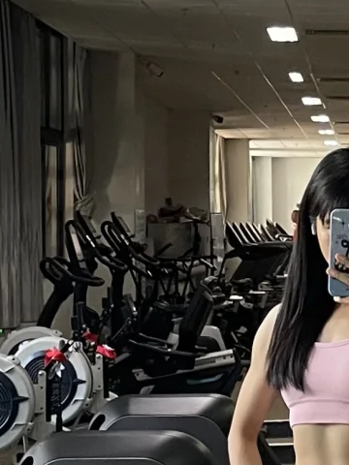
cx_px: 233
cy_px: 407
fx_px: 1049
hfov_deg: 18.8
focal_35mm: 78
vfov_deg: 24.4
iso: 250
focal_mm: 4.2
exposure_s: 1/50
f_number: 1.6
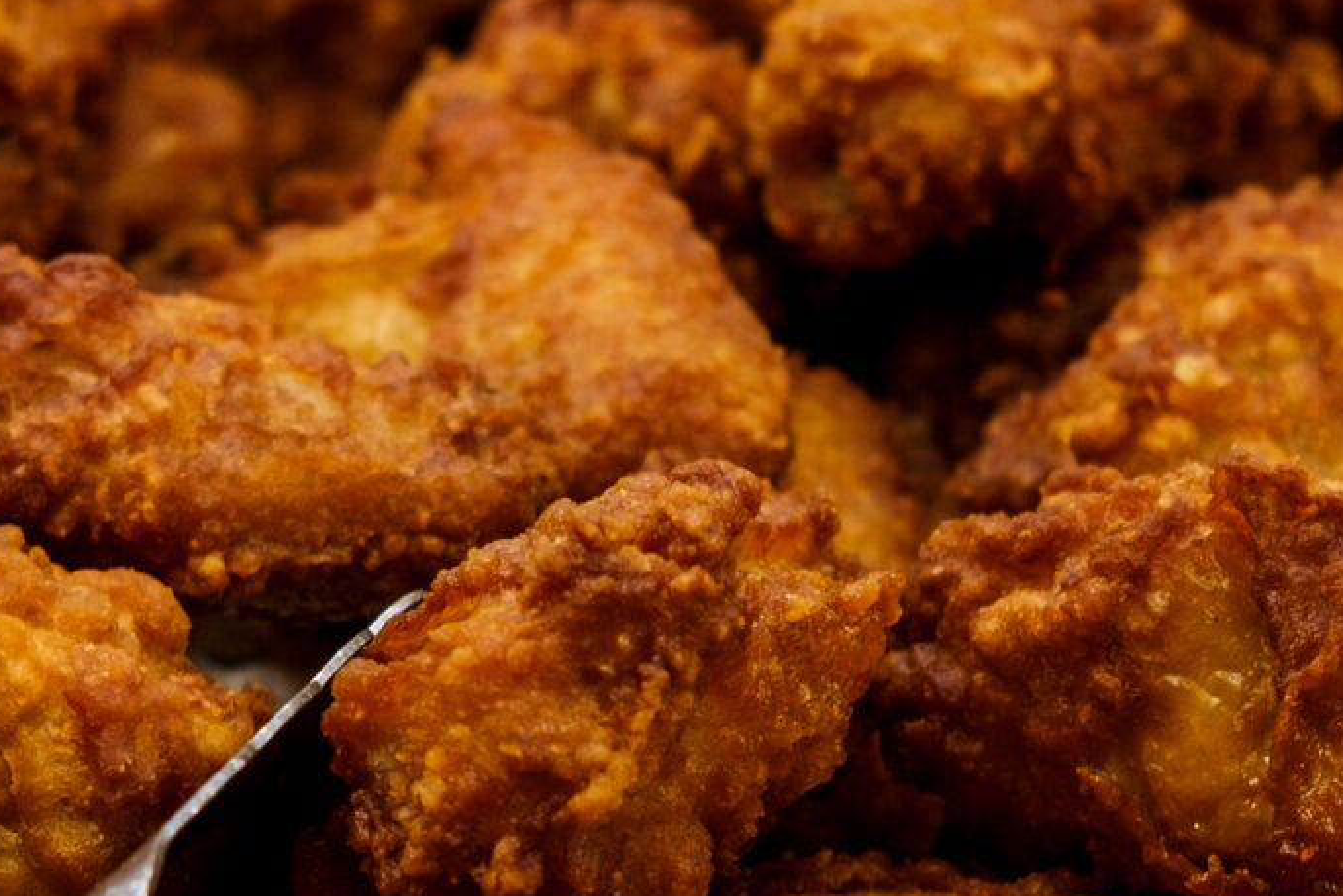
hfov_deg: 10.4
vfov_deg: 6.9
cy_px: 709
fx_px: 7388
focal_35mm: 198
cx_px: 569
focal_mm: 35
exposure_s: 1/125
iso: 200
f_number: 3.6
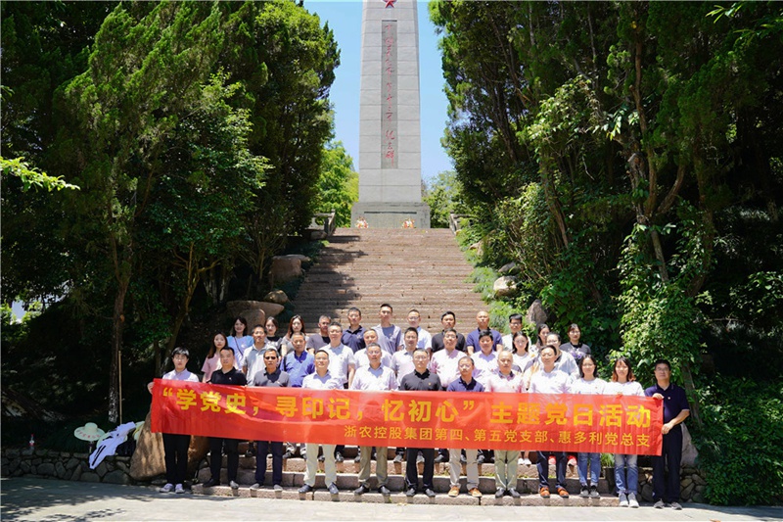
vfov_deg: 53.1
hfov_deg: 73.8
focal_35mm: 24
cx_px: 392
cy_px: 261
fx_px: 522
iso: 100
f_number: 6.3
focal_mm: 24
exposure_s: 1/100
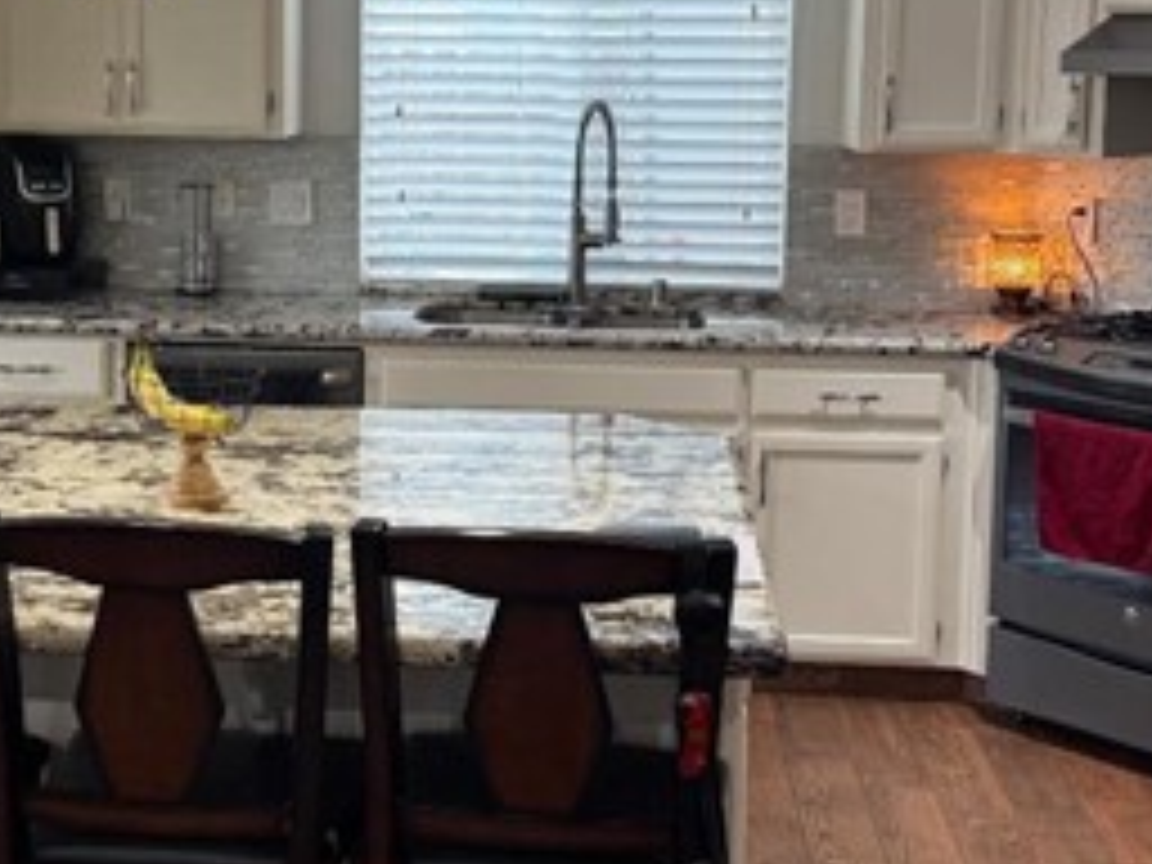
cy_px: 297
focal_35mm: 60
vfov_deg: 24.3
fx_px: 1997
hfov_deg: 32.0
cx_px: 432
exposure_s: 1/60
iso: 200
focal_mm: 6.76
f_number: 1.78
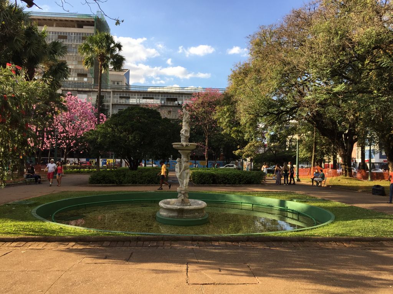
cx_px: 196
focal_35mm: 29
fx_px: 329
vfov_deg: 48.2
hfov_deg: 61.7
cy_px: 147
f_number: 2.2
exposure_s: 1/775
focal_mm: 4.15
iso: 32
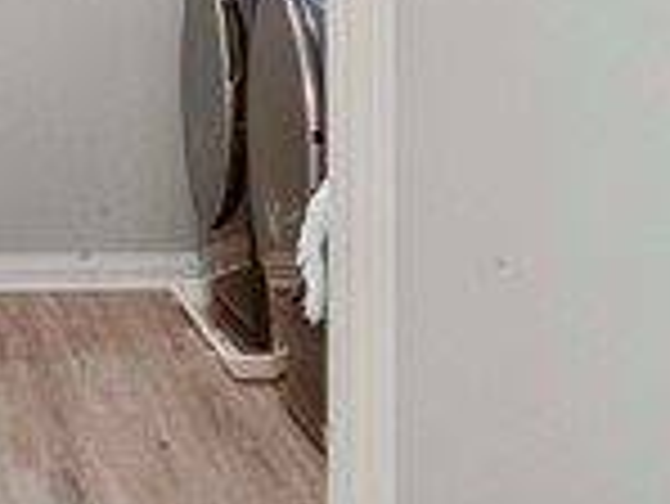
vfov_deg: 13.1
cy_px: -104
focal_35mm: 110
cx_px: -112
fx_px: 2131
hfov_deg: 17.1
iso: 320
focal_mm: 8
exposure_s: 1.6
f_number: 7.1
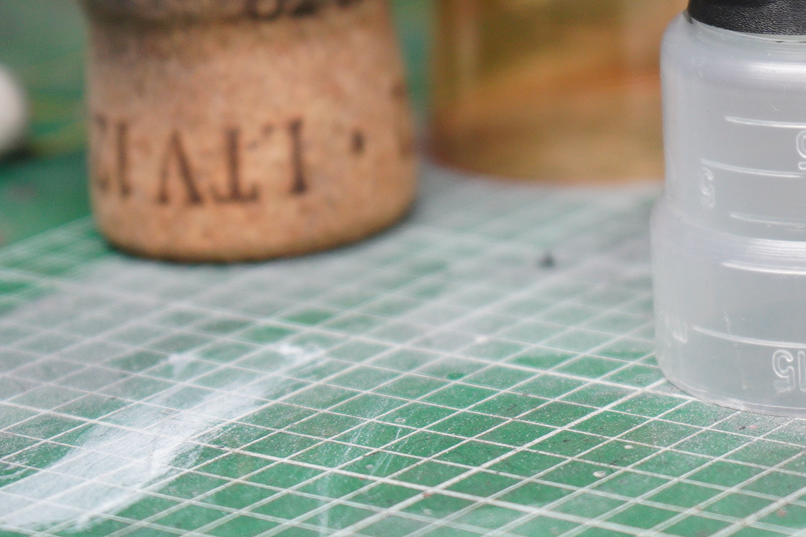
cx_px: 1210
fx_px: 3895
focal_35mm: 174
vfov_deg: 7.7
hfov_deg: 11.3
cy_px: -318
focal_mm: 49
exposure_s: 1/100
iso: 400
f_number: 4.5
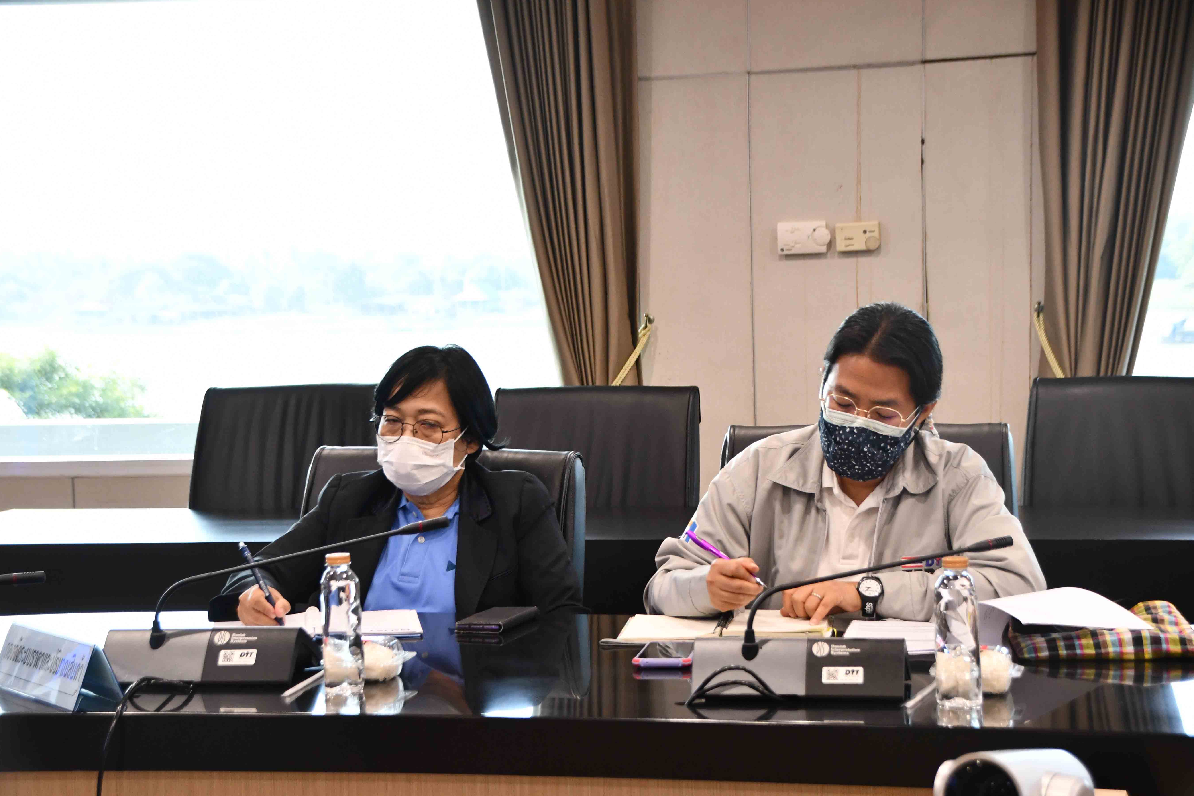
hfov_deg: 25.1
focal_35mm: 81
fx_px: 2686
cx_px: 615
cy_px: 409
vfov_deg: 16.9
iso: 1800
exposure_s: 1/125
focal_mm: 52
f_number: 4.8
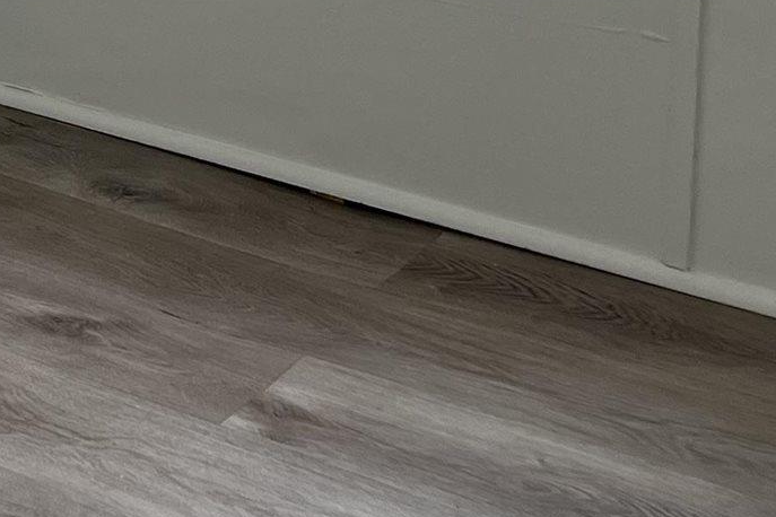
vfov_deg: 10.8
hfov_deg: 16.5
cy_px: -300
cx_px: -28
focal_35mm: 121
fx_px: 2608
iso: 50
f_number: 1.5
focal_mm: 5.7
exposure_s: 1/394
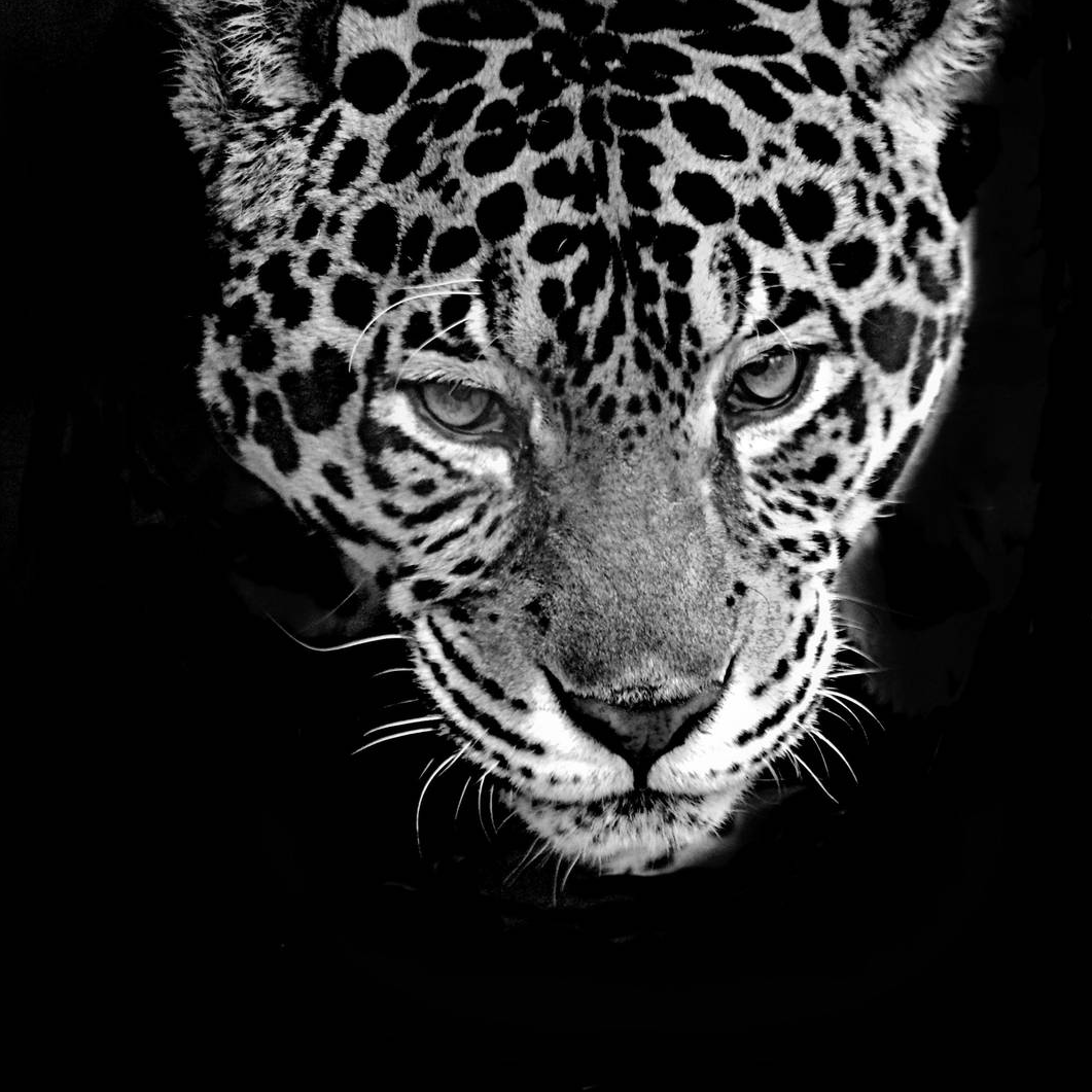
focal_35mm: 576
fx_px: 20558
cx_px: 547
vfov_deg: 3.0
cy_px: 449
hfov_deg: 3.0
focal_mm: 300
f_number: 5.6
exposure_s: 1/125
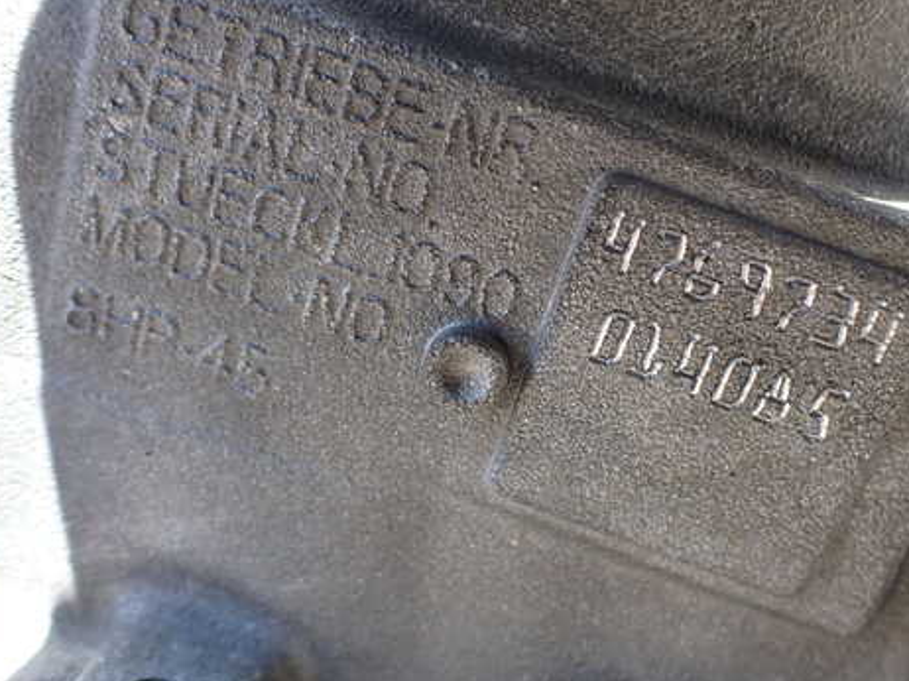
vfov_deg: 36.8
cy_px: 329
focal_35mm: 39
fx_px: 1024
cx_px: 500
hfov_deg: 47.8
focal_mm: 5.4
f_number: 2.3
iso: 100
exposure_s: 1/125
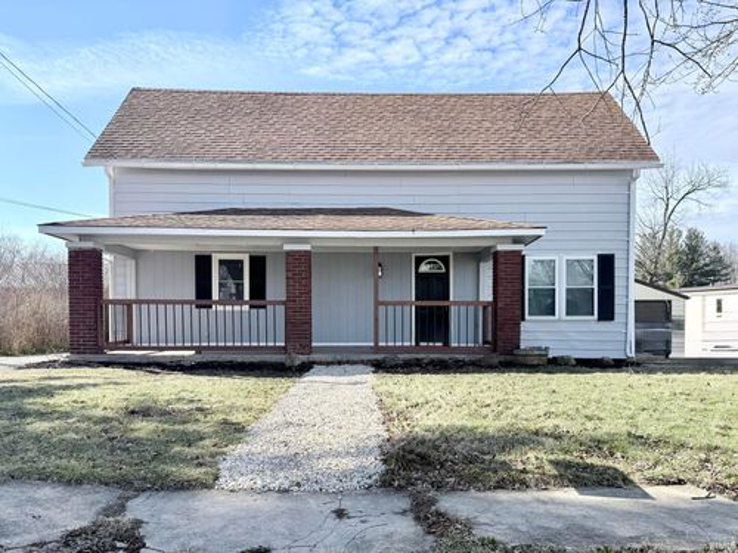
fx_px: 512
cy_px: 276
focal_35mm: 24
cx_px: 369
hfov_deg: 71.6
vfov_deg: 56.8
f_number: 1.78
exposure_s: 1/3759
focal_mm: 6.76
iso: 100
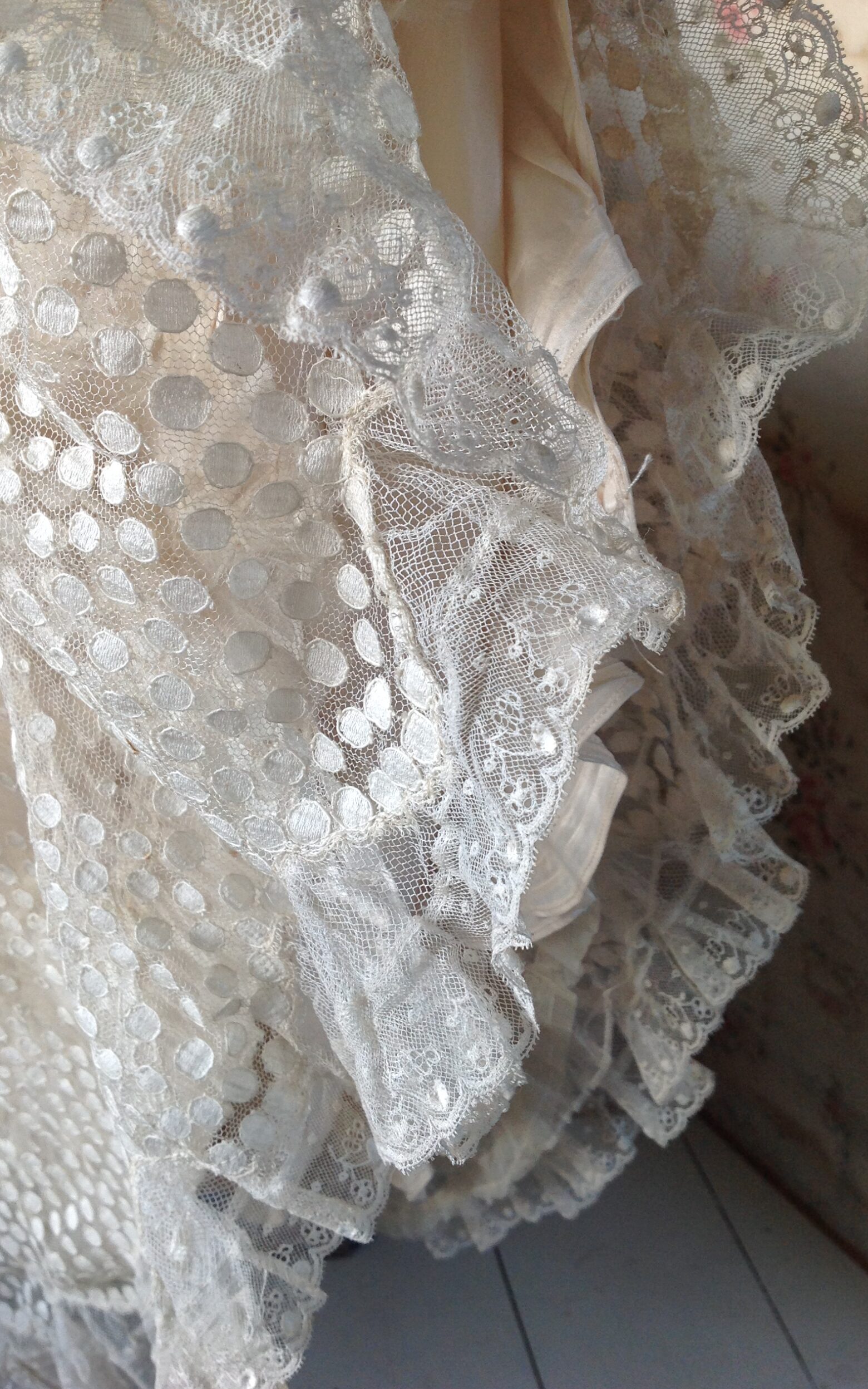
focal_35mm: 38
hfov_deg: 33.6
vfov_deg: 51.5
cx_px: 443
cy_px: 711
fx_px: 1438
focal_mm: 4.28
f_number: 2.4
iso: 64
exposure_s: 1/120
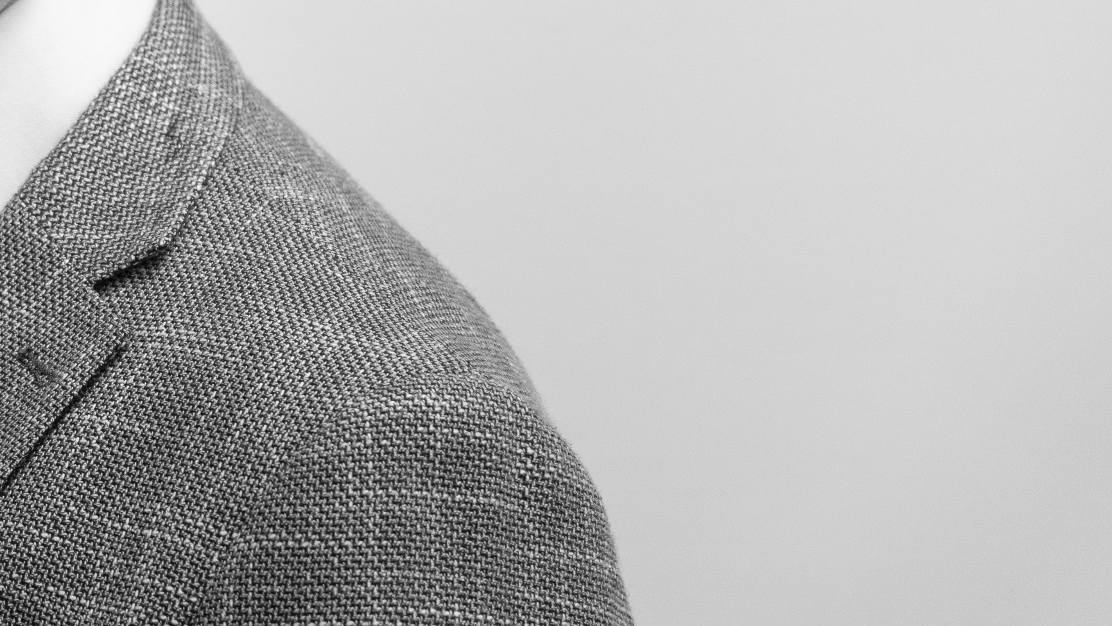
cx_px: -57
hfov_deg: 10.7
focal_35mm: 199
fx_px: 5868
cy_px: -147
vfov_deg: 6.1
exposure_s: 1/160
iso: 1600
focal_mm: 86
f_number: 4
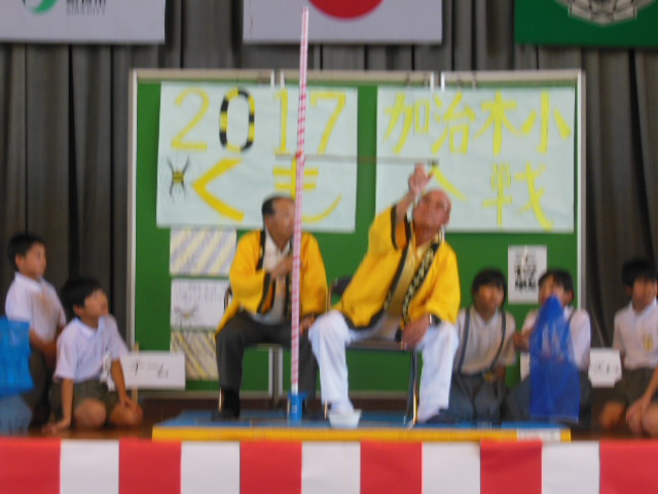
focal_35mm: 107
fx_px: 2034
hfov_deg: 18.4
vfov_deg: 13.8
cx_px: 329
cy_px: 247
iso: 320
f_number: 5.7
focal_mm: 19.1
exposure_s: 1/30
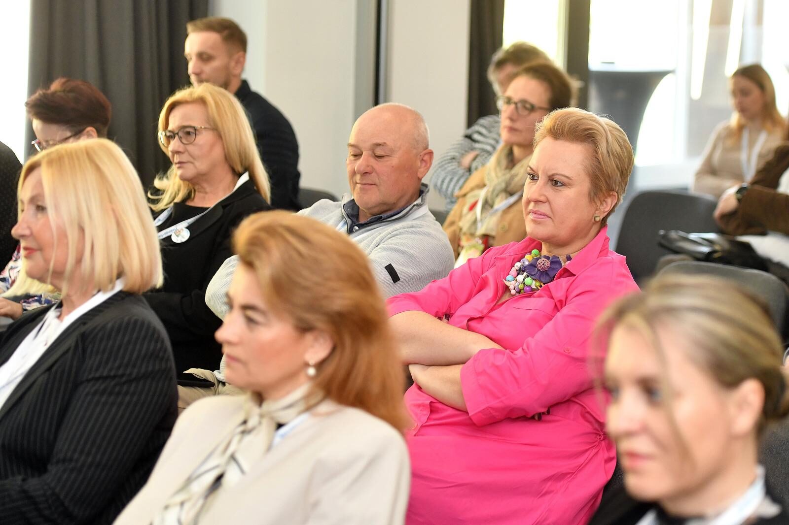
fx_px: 1534
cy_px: 262
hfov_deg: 28.8
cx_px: 394
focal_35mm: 70
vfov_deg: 19.4
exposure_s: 1/160
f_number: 4
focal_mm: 70
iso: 1600
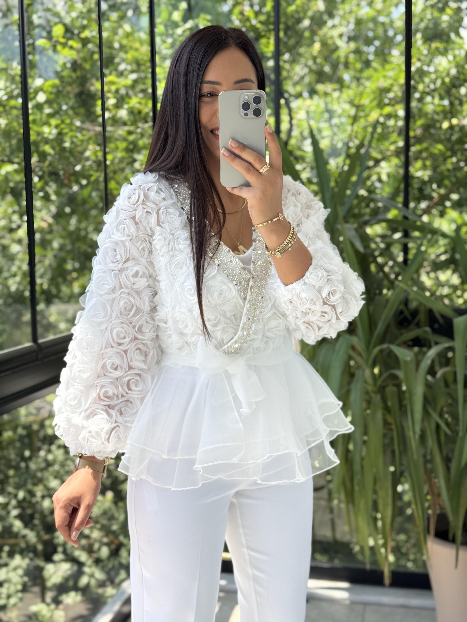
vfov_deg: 39.7
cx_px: 234
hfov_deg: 30.3
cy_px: 311
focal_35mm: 48
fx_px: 863
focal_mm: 6.76
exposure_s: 1/390
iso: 64
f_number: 1.78
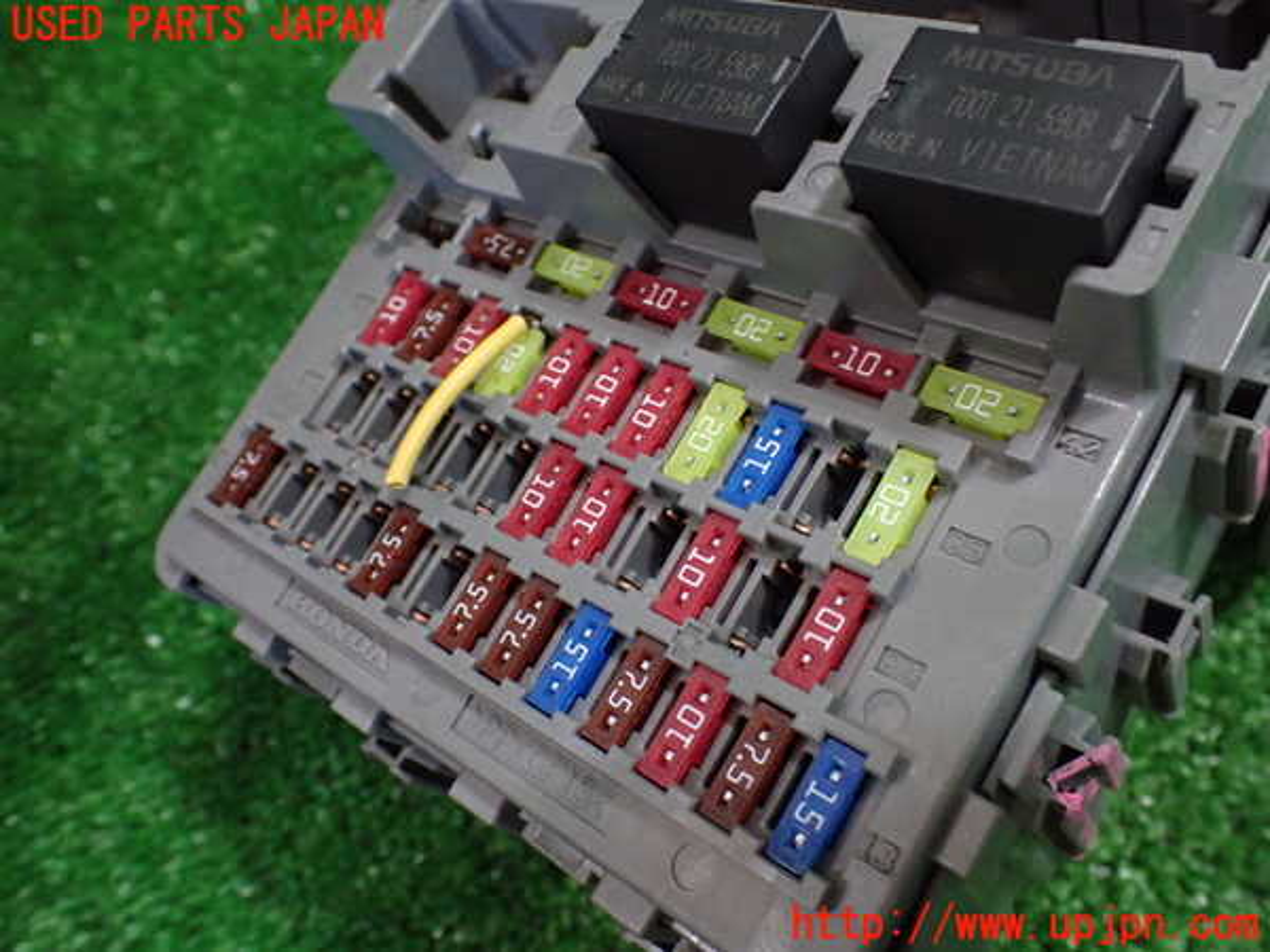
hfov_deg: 60.0
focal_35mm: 30
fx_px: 1101
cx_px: 635
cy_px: 476
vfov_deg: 46.8
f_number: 2.3
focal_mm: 5.4
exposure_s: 1/125
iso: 800
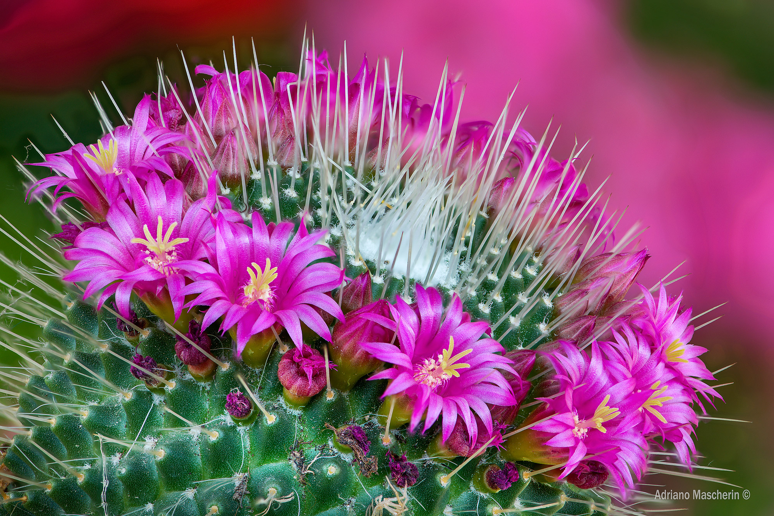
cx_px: 387
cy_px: 258
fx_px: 2258
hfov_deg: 19.4
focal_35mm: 105
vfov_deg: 13.1
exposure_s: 1/160
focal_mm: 105
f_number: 5.6
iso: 100
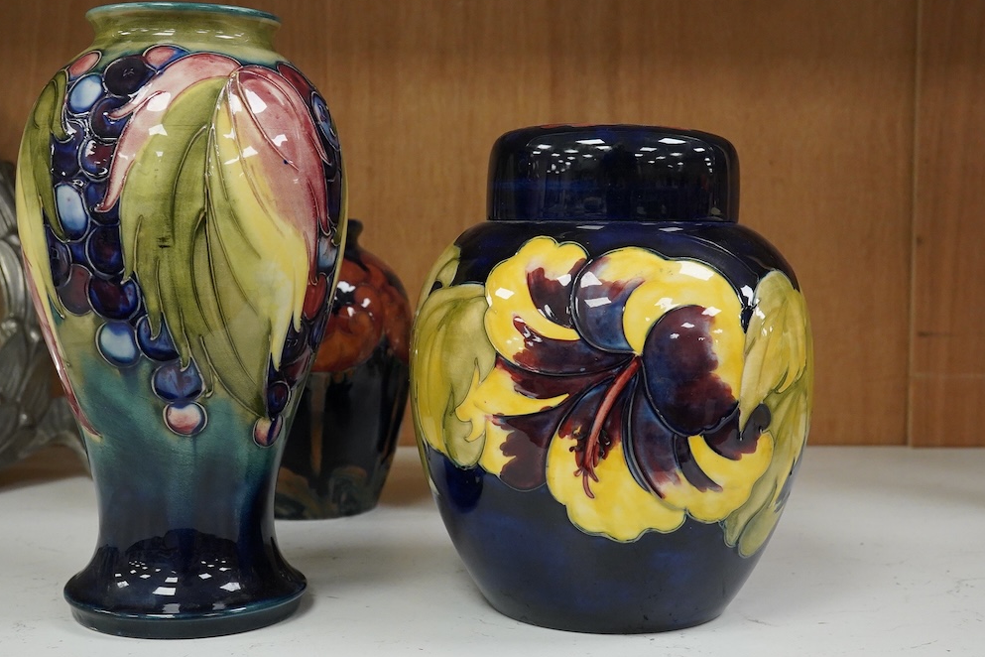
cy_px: 310
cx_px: 472
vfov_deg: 26.5
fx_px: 1395
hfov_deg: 38.9
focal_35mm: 51
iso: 3200
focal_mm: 30
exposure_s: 1/200
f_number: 11
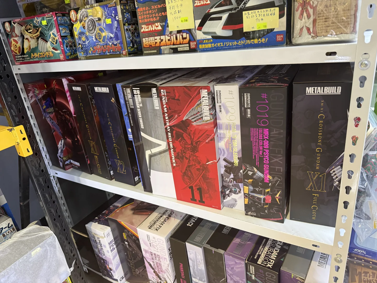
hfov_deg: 71.6
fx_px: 261
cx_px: 188
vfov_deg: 56.8
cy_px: 142
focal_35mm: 24
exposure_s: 1/50
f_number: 1.78
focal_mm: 6.76
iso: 400
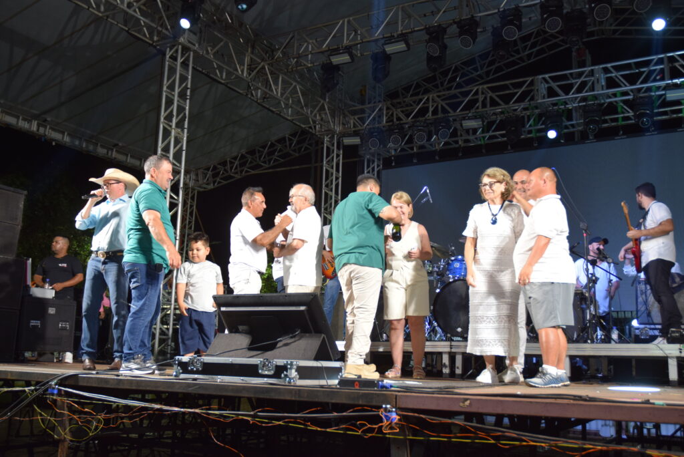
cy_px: 228
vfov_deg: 36.9
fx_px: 684
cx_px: 342
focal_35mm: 36
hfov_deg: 53.1
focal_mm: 24
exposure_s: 1/60
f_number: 3.8
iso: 800
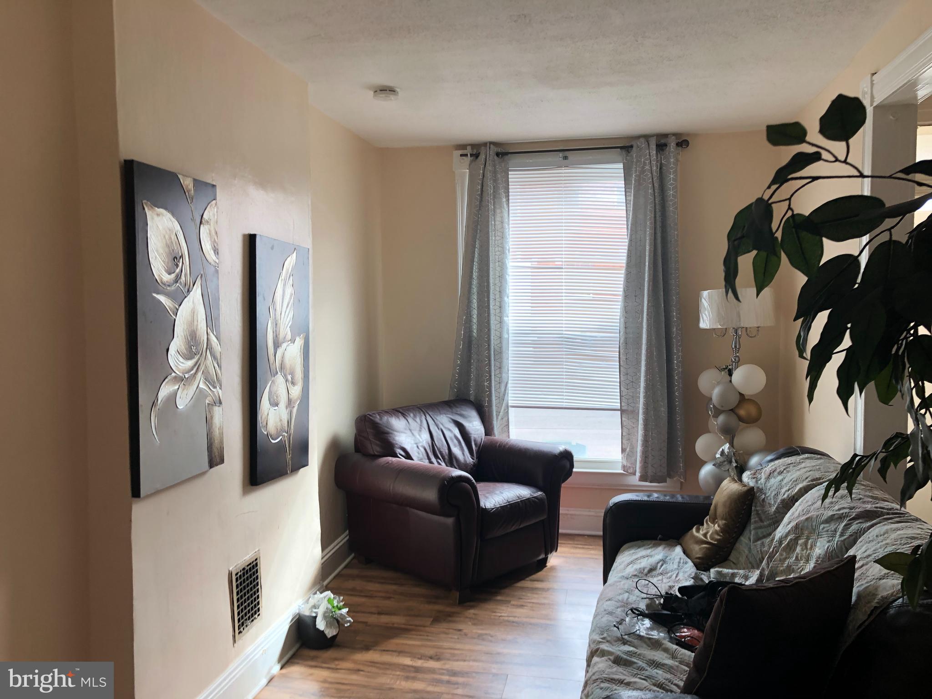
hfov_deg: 63.4
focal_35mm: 28
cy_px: 350
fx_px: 754
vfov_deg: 49.7
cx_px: 466
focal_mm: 4
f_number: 1.8
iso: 50
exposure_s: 1/120
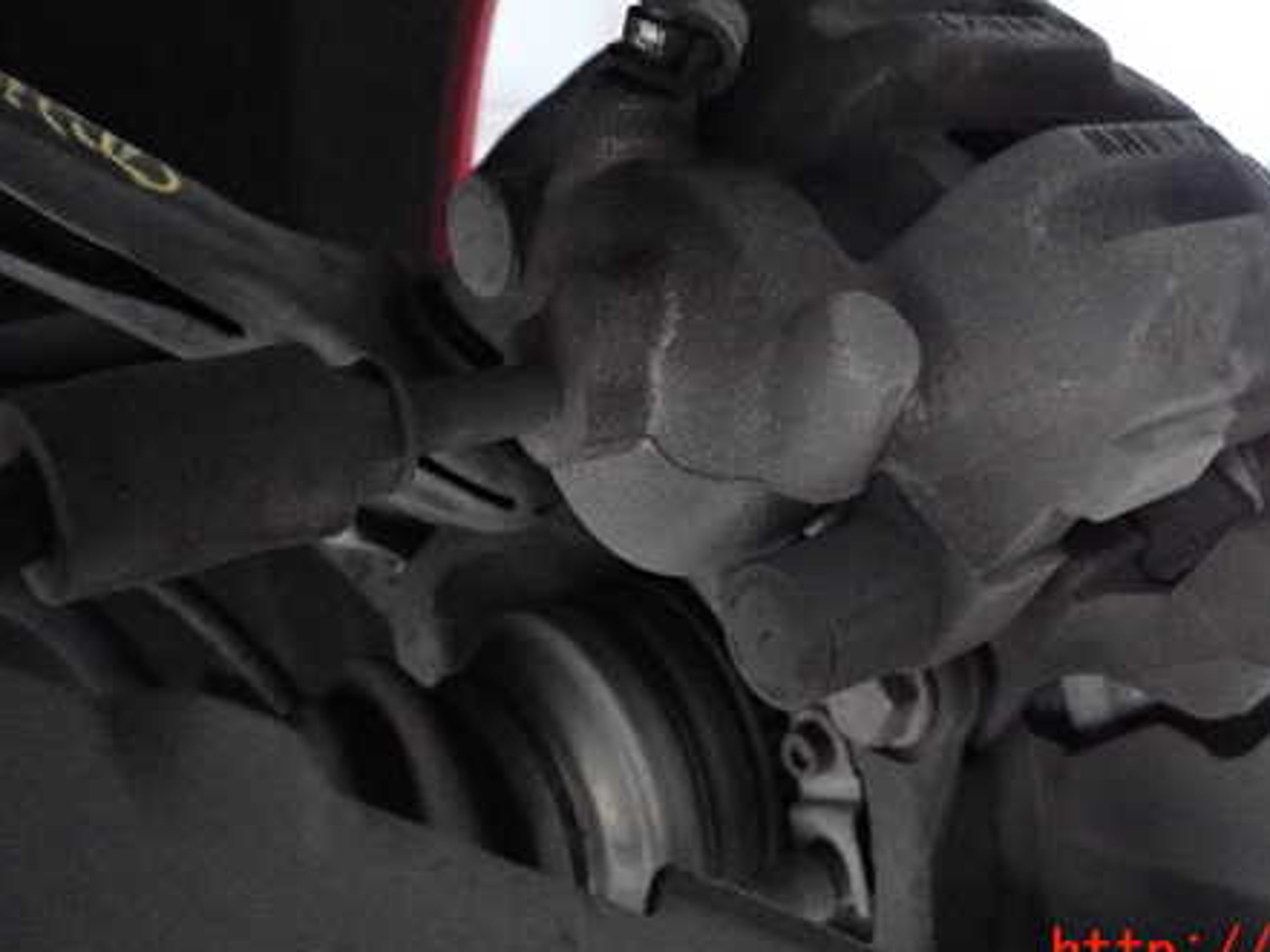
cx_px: 838
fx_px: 1248
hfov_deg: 53.0
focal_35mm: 34
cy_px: 345
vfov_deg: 41.4
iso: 2500
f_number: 2
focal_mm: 4.5
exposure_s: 1/125
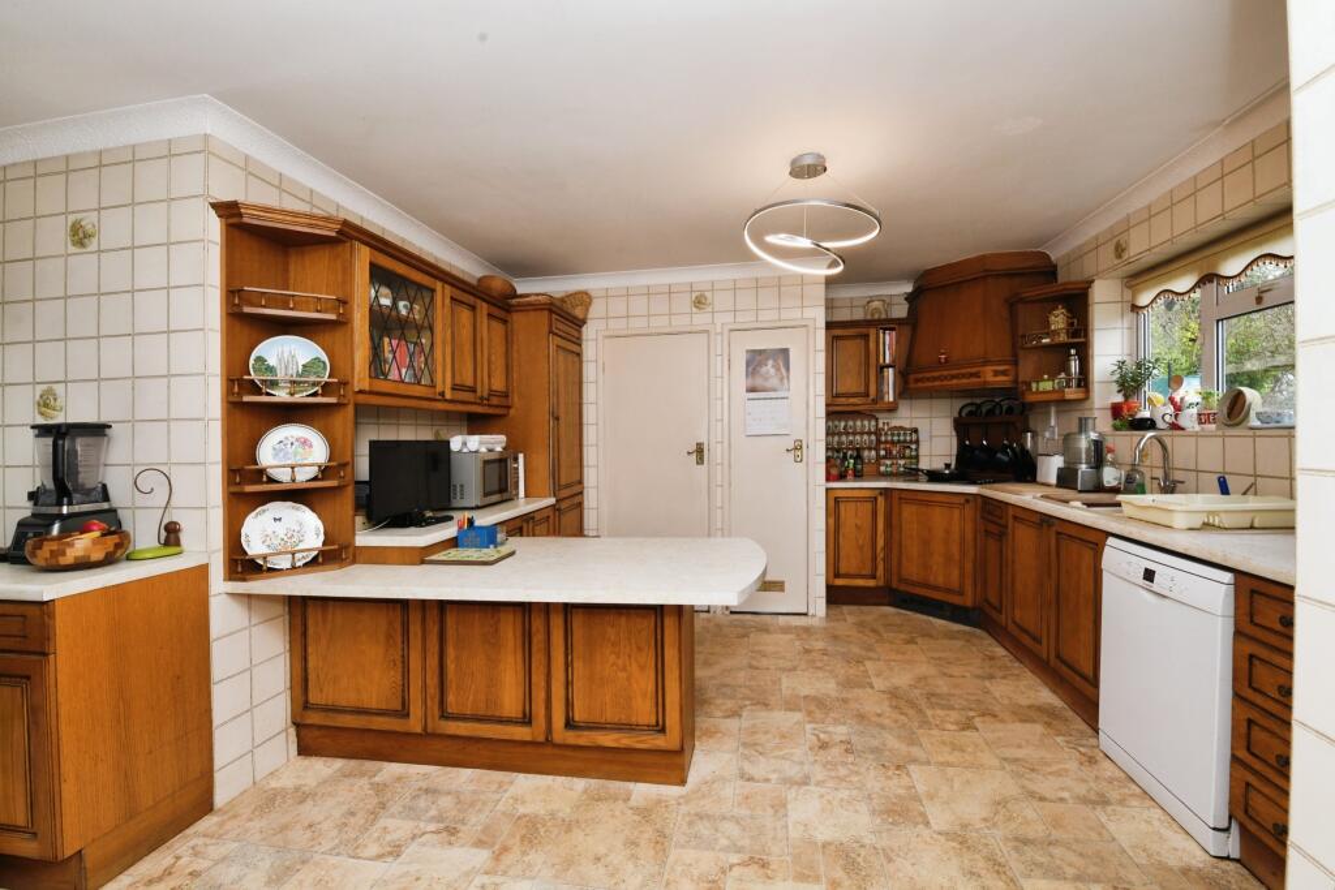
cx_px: 668
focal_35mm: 15
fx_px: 556
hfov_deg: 100.4
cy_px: 445
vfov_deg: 77.3
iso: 800
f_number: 11
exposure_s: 1/60
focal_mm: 15
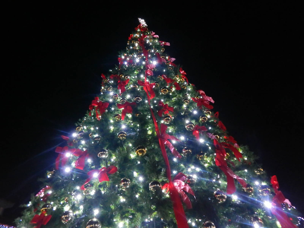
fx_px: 202
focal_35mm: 23
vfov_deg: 58.9
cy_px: 114
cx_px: 152
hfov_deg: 73.9
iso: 1600
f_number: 3
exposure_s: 1/13
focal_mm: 4
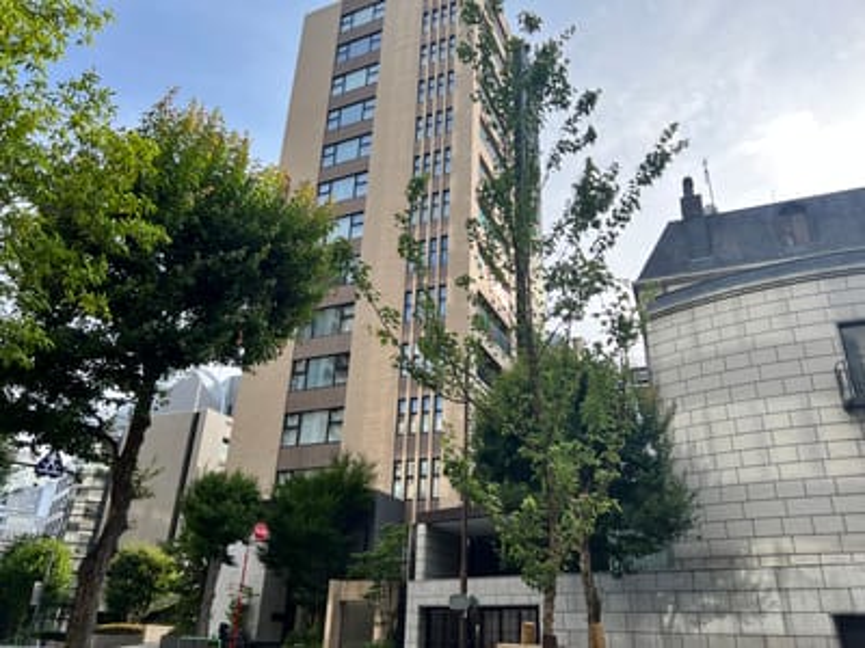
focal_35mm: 26
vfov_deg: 53.1
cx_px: 432
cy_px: 324
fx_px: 650
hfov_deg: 67.3
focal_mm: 5.7
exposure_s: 1/1597
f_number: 1.5
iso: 50
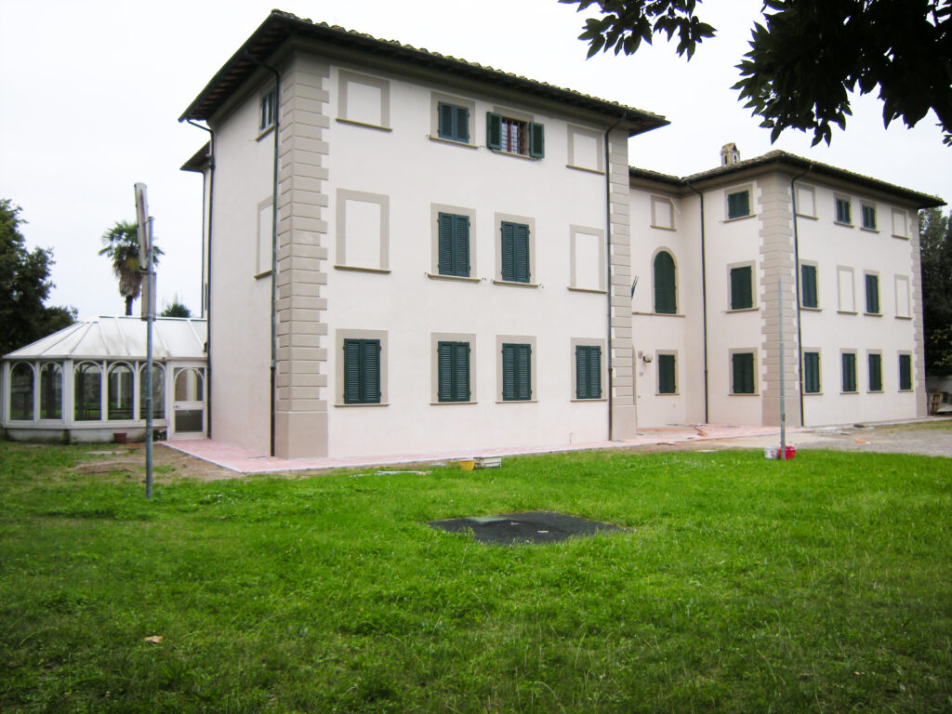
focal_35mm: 28
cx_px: 476
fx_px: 770
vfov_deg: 49.7
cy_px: 357
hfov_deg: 63.4
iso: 64
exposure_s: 1/64
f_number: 2.8
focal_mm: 4.7
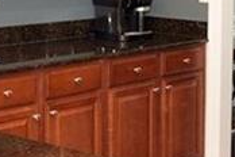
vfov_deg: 11.5
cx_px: 263
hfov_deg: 16.8
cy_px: 7
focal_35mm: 118
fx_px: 770
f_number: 7.1
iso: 2000
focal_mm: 20
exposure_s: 1/60
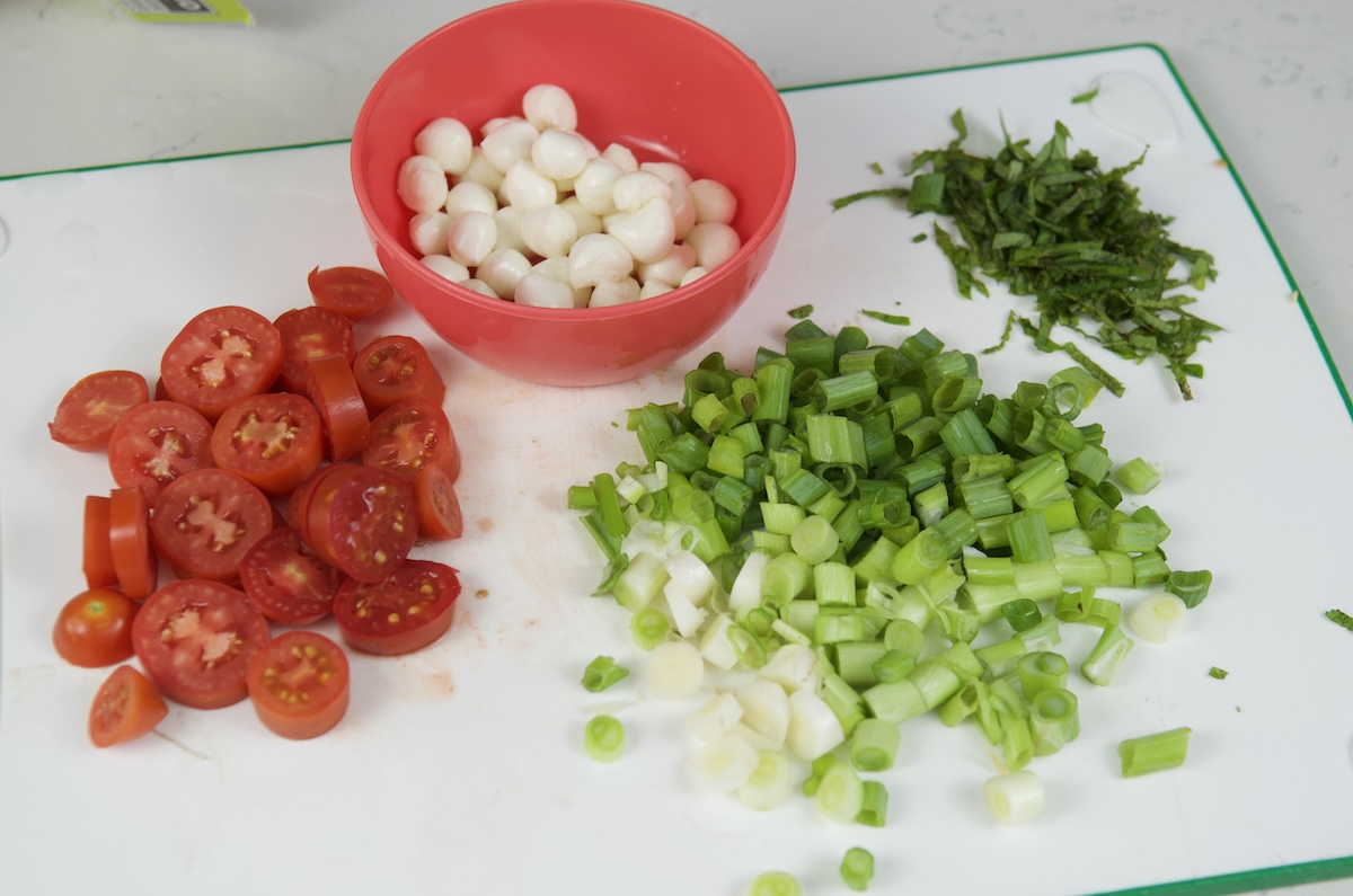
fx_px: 2476
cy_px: 448
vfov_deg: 20.5
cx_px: 676
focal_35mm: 66
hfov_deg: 30.6
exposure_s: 1/100
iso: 800
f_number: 4
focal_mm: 44
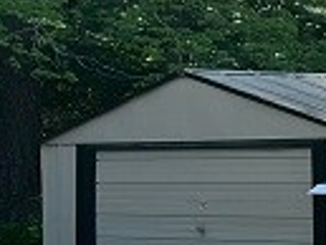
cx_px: 510
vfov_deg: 7.1
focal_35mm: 206
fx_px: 1942
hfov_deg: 9.3
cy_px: 354
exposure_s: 1/1724
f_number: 1.5
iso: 50
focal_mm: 5.7
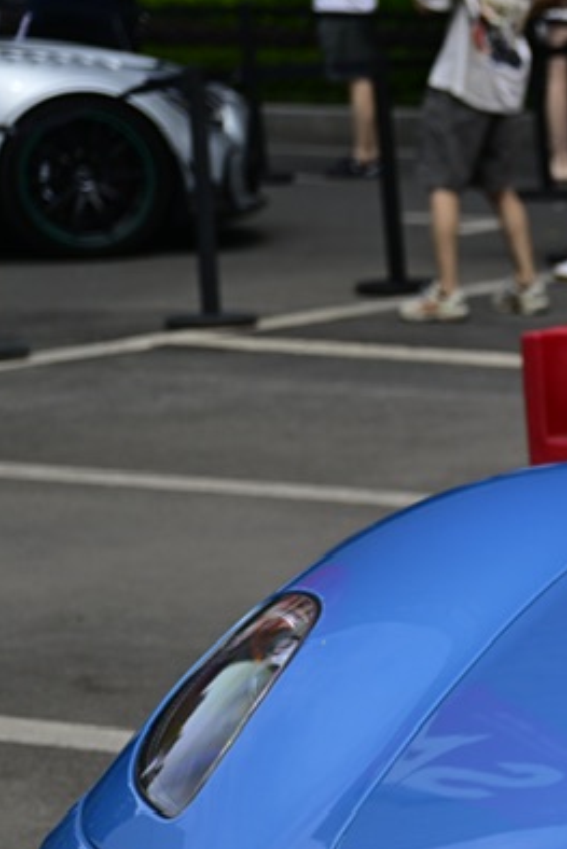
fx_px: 3753
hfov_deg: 8.1
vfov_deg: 12.8
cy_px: 801
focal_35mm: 159
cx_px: 1257
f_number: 2.8
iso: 80
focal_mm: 49
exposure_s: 1/500
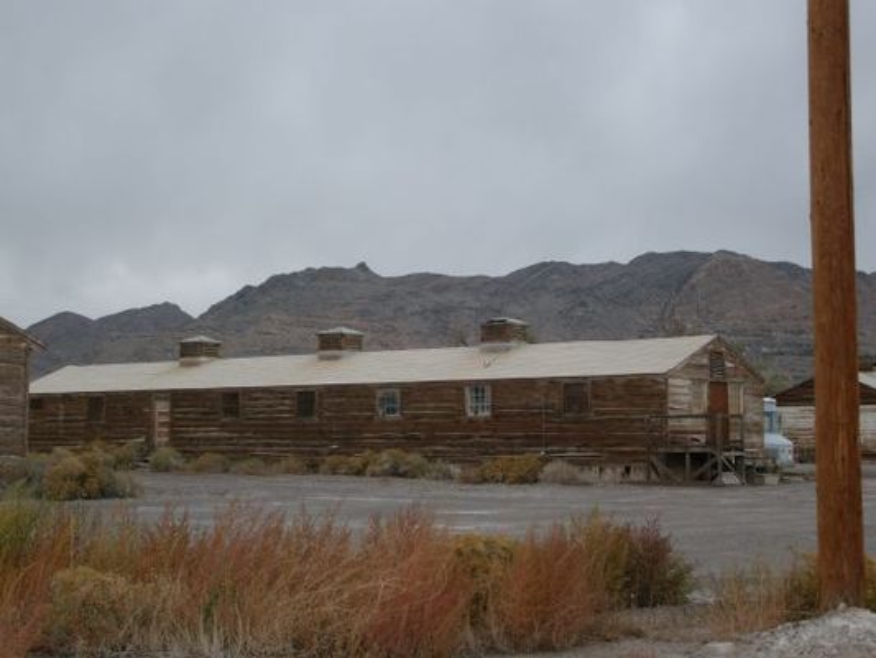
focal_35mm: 61
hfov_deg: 31.7
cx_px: 438
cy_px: 329
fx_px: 1544
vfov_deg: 24.0
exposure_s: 1/350
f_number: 3.6
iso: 80
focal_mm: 10.3
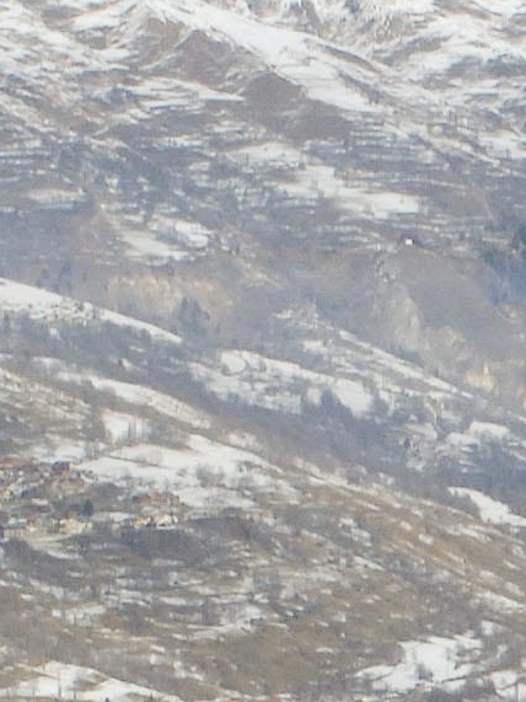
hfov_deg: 5.3
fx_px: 5614
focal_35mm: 277
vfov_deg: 7.1
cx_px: 910
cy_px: 841
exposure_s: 1/250
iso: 400
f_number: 18
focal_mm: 31
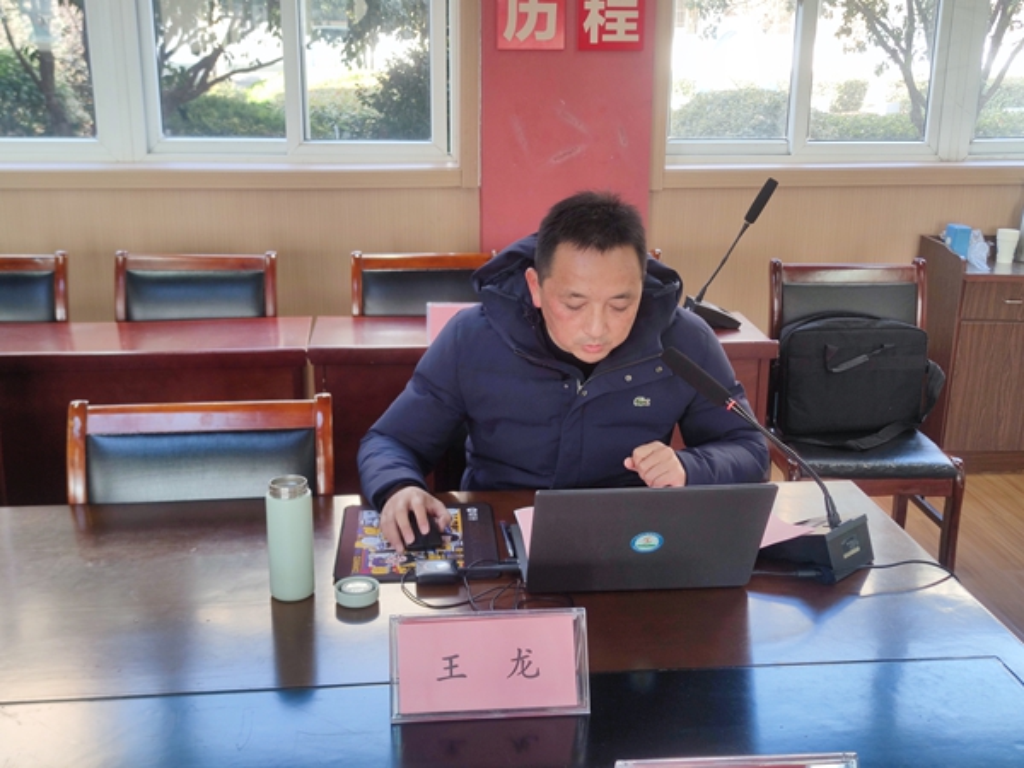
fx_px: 1154
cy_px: 384
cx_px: 512
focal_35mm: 39
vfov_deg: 36.8
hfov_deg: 47.9
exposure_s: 1/100
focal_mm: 6.72
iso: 57
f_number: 1.69
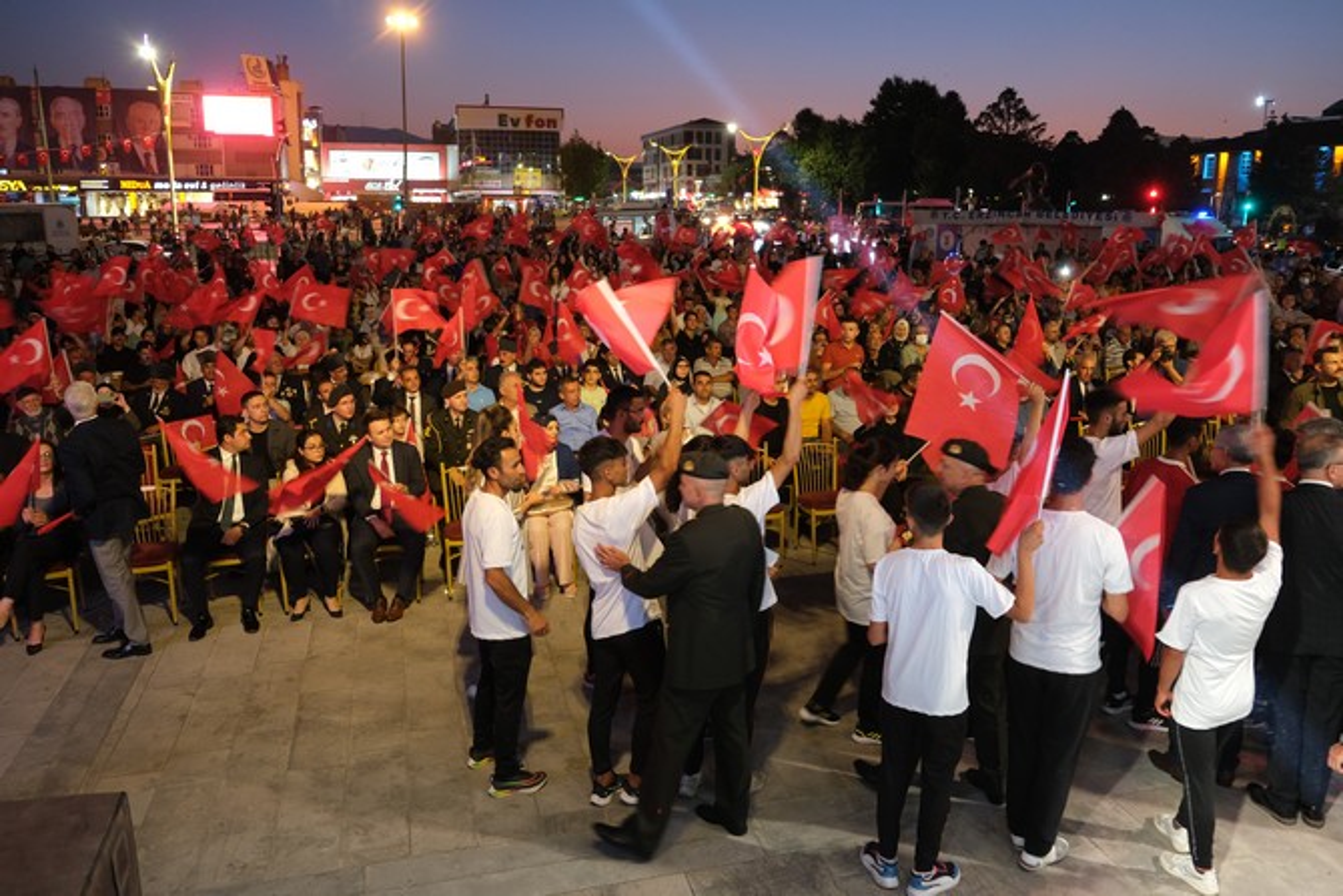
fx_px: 1007
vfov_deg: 48.0
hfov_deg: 67.4
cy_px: 448
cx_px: 672
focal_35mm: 27
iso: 1000
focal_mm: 18
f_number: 2.8
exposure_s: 1/26
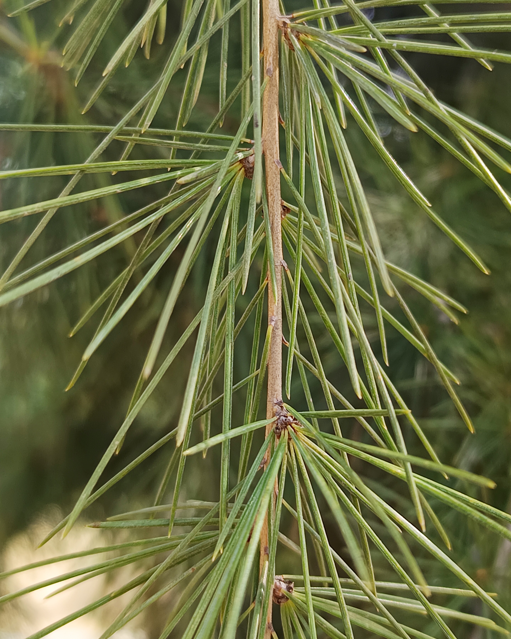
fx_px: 491
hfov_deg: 54.9
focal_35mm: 26
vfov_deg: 66.0
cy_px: 319
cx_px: 259
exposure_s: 1/100
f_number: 1.7
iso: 80
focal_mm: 5.31
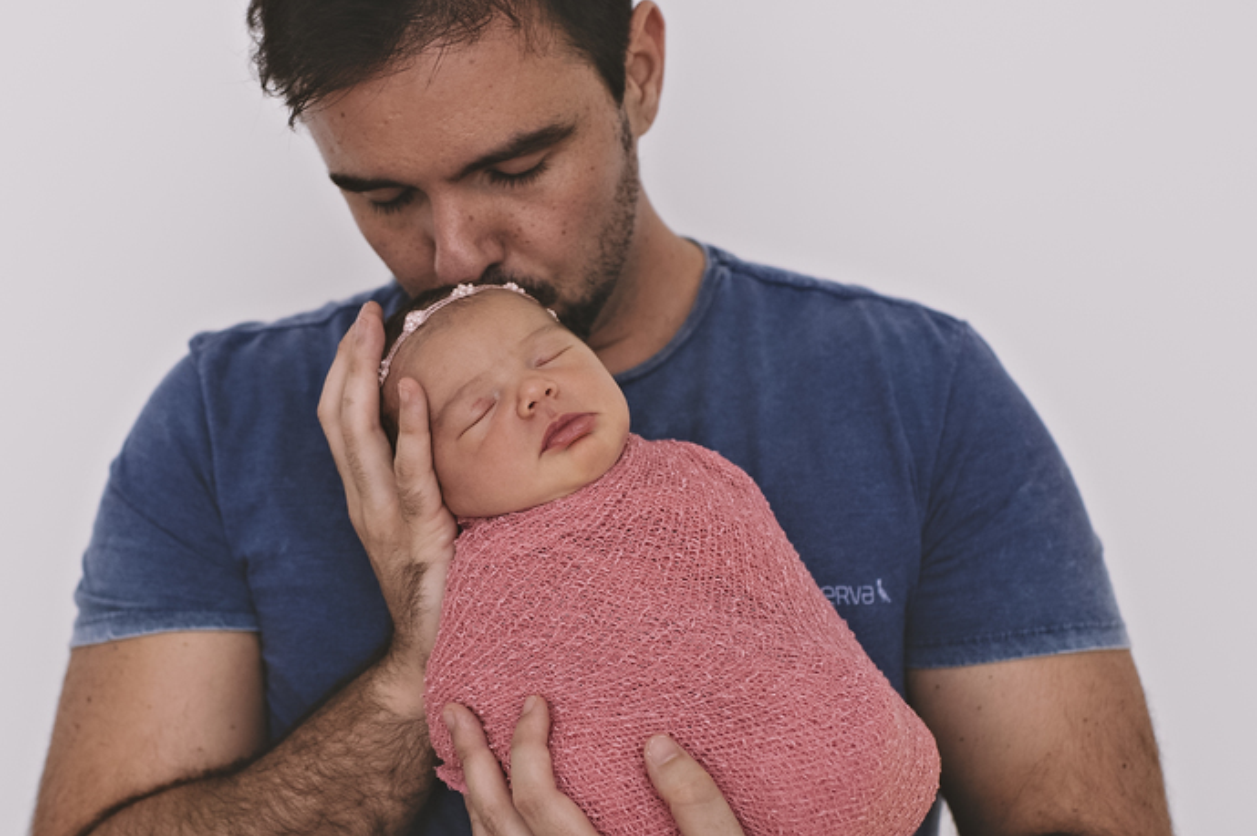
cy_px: 422
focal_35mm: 61
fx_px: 2128
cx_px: 465
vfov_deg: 22.2
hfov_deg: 32.7
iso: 200
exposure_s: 1/125
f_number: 2.5
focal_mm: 35
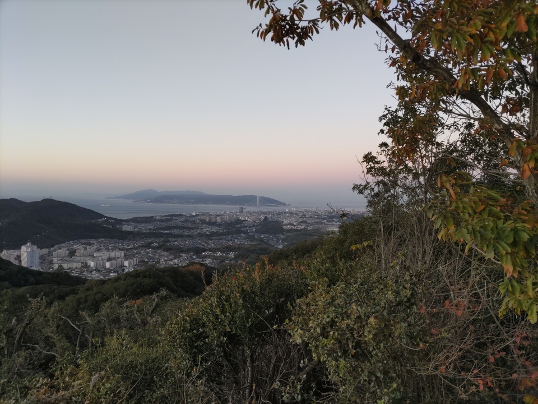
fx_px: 404
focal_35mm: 26
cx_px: 269
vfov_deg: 53.1
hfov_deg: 67.3
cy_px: 202
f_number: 1.79
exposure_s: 1/100
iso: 136
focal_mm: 4.8
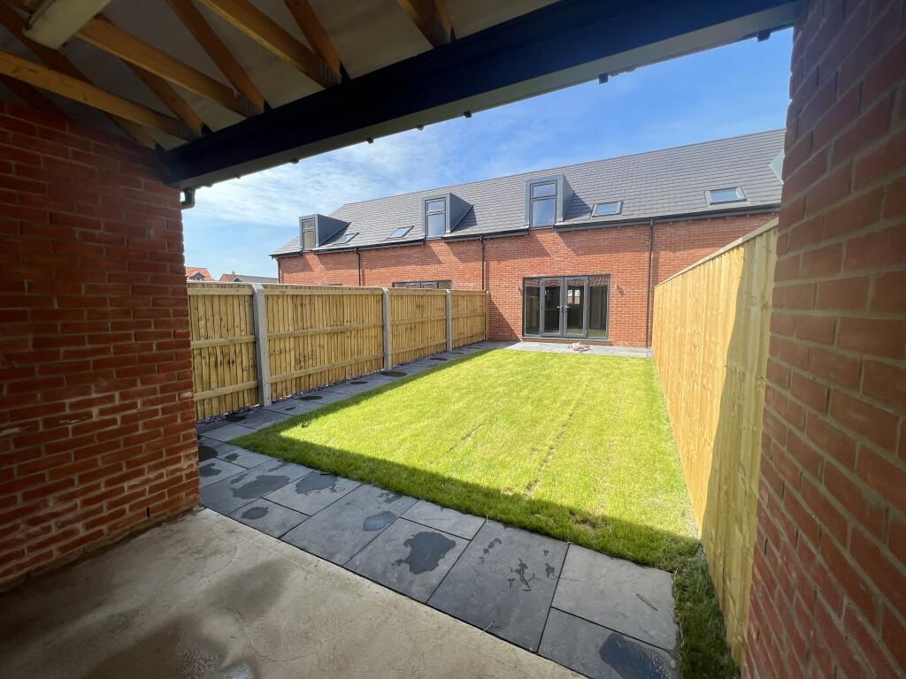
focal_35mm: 13
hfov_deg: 106.2
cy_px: 340
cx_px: 453
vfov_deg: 89.9
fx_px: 340
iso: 32
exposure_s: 1/791
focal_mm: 1.57
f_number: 1.8
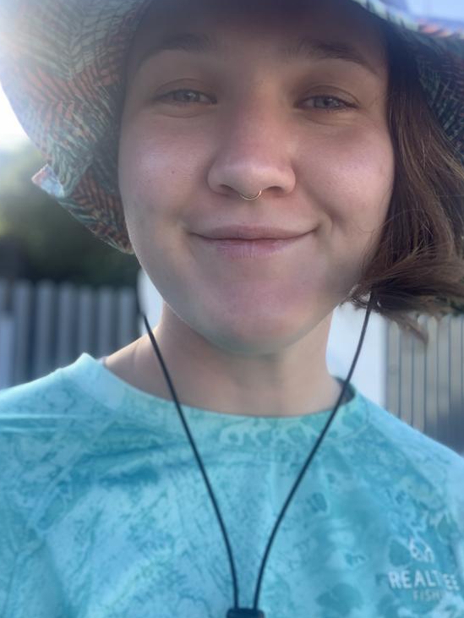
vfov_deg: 52.6
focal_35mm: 35
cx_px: 241
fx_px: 625
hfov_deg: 40.7
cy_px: 316
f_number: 2.2
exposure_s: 1/122
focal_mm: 2.87
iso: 20
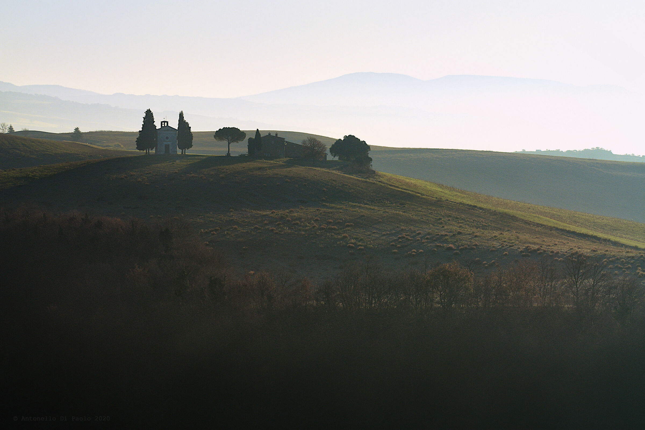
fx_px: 2473
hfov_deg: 14.9
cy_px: 215
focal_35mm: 138
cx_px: 322
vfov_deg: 9.9
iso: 200
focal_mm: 92
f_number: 11
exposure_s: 1/640
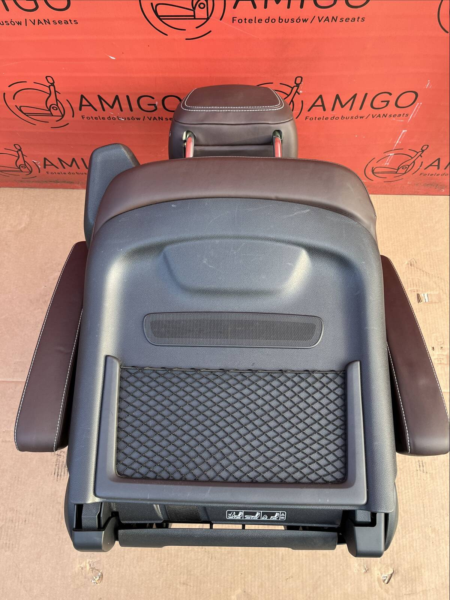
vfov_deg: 67.3
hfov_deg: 53.1
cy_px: 300
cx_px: 225
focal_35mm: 26
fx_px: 451
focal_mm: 5.1
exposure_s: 1/122
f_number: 1.6
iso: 64
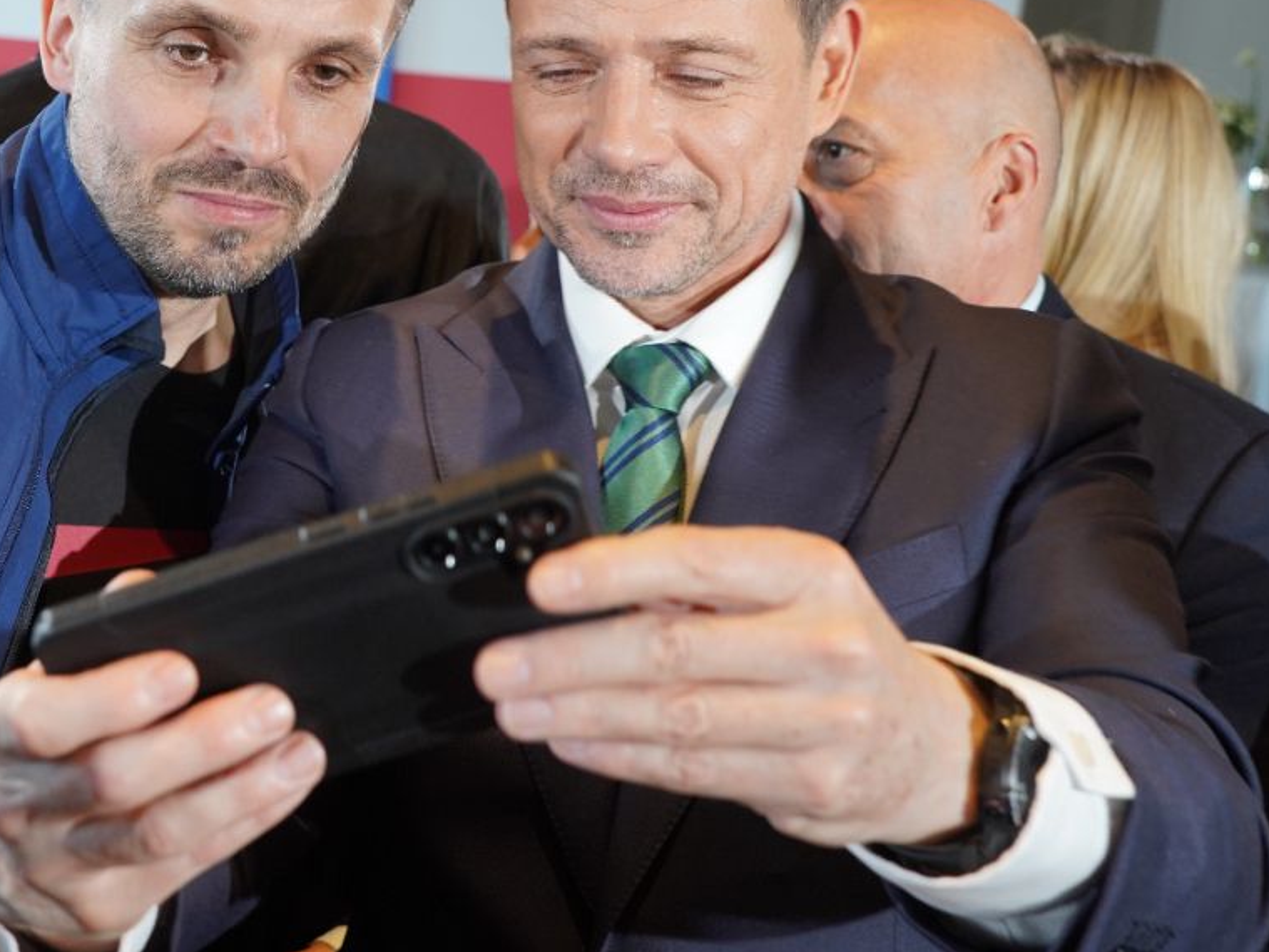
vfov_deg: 26.0
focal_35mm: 56
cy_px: 339
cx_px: 224
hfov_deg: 33.2
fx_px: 2053
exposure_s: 1/100
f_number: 5.6
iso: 1250
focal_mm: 34
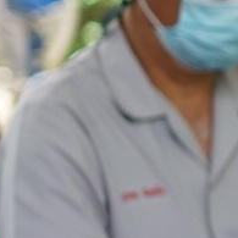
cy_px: 112
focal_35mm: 352
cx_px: 854
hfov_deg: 4.6
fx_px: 2738
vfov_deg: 5.0
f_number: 2
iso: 400
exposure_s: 1/640
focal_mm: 50
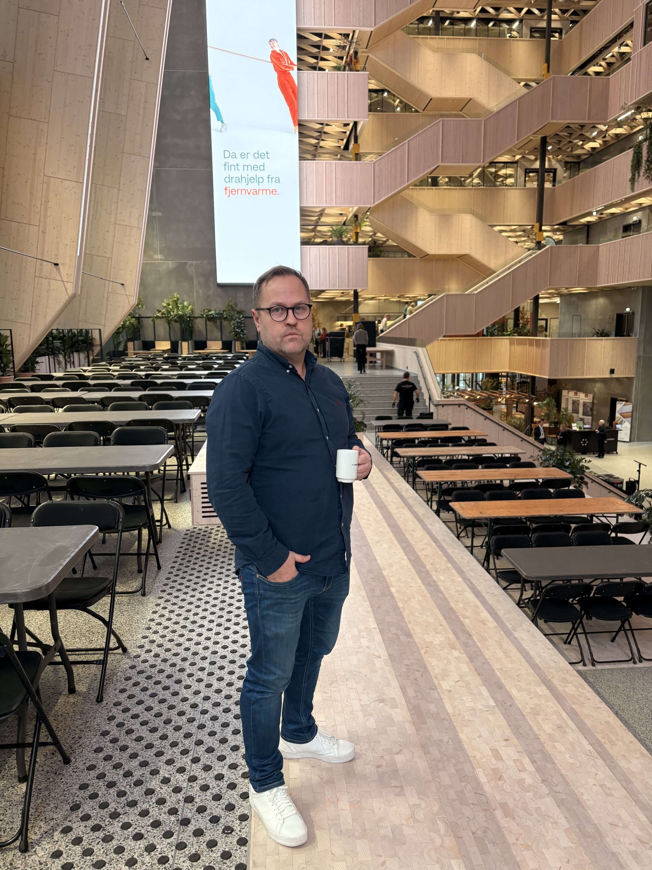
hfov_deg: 53.1
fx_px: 653
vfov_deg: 67.3
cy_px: 435
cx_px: 326
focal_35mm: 26
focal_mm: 5.96
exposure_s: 1/60
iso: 125
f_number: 1.6
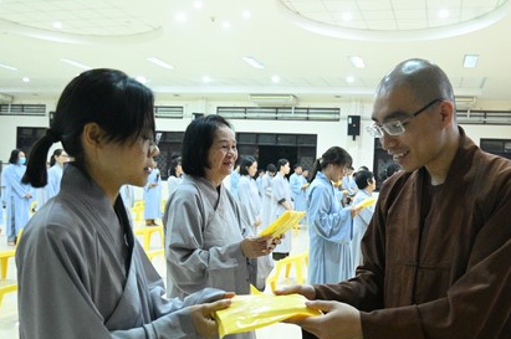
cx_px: 297
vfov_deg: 34.9
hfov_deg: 50.5
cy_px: 196
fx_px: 539
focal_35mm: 38
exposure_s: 1/250
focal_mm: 24
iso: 20000
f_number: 4
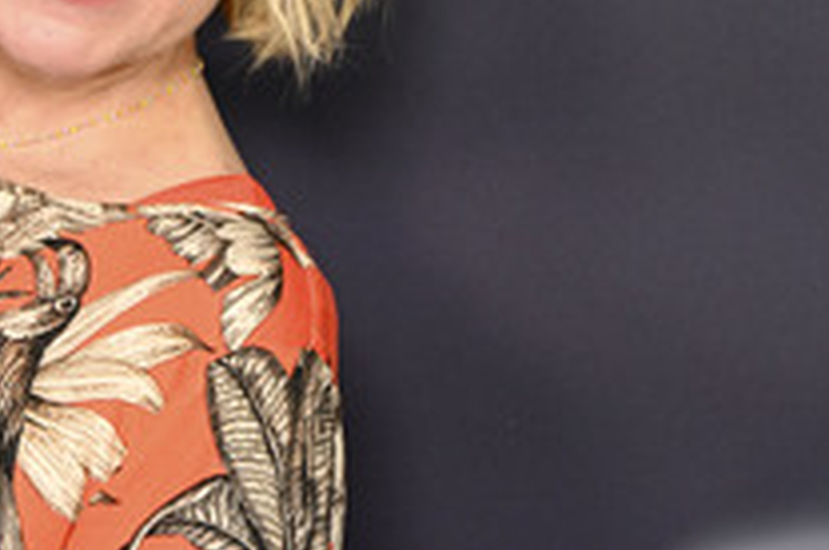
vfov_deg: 6.0
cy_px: -40
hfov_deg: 9.0
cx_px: 26
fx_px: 5242
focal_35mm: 228
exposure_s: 1/160
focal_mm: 105
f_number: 6.3
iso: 640
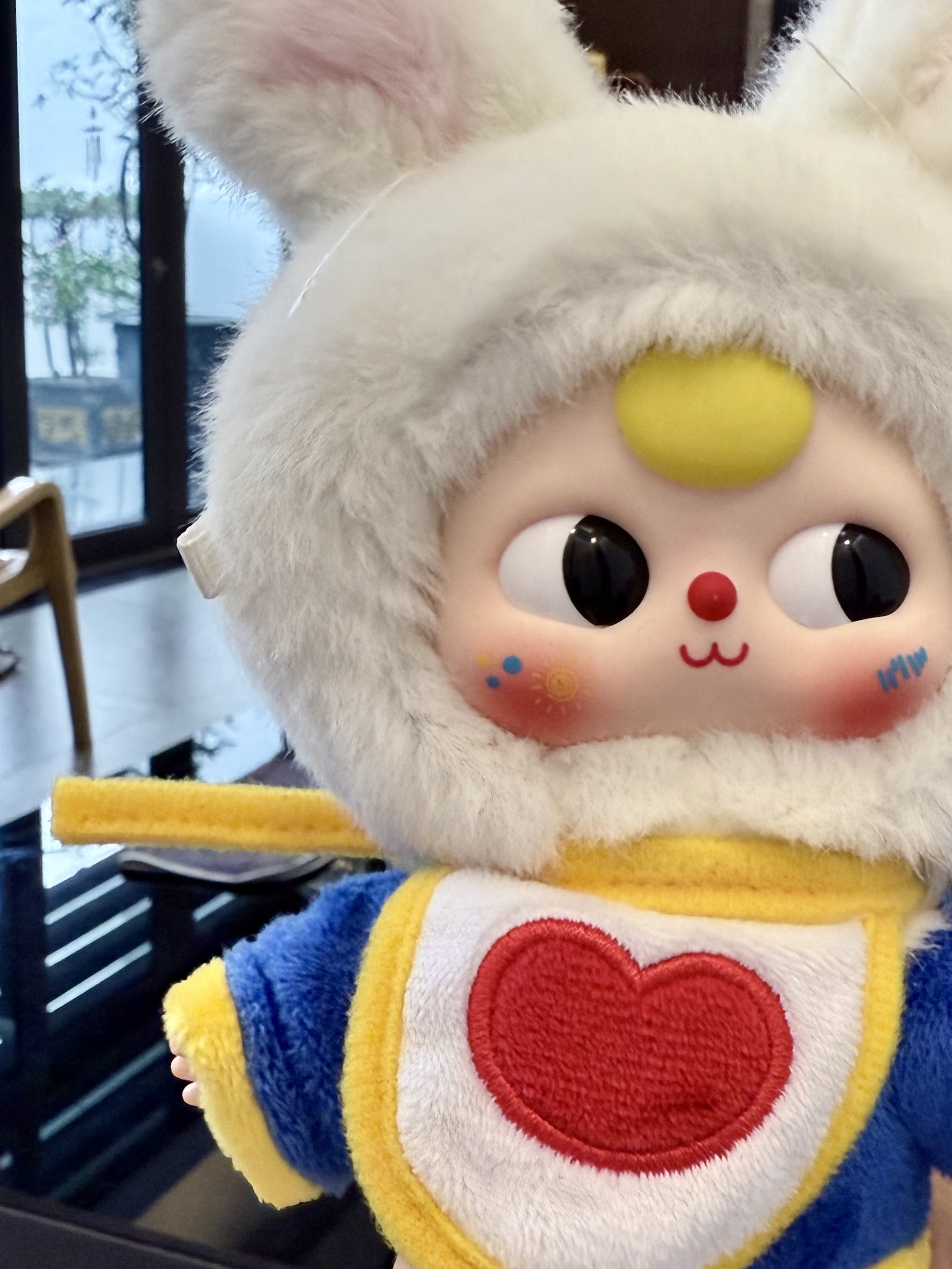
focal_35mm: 39
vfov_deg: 47.5
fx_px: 1430
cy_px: 774
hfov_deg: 36.1
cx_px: 694
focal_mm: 2.22
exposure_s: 1/50
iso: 200
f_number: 2.2
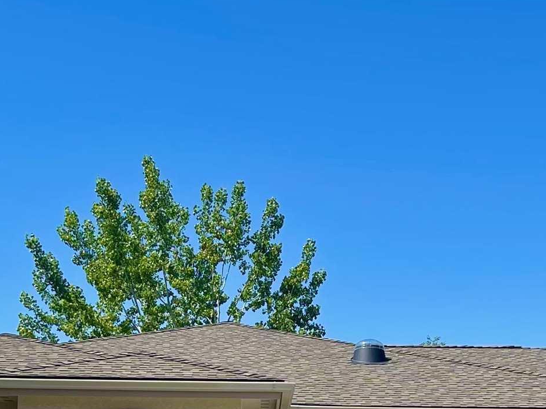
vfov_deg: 17.3
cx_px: 334
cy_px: 471
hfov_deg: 23.8
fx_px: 1293
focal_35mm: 82
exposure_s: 1/4348
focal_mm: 5.1
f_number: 1.6
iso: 32
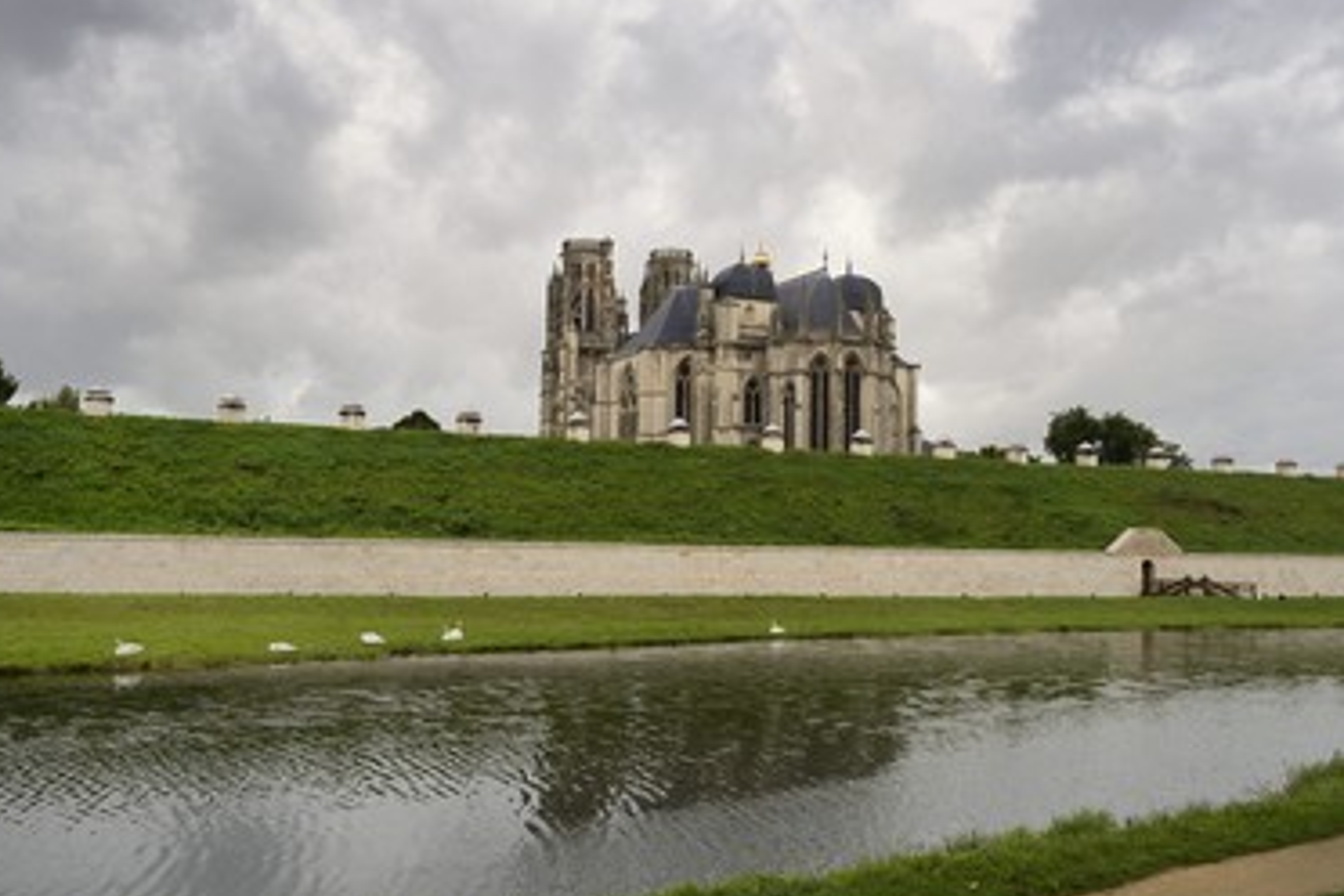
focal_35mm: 35
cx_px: 589
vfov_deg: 37.8
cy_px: 473
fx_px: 1307
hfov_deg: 54.3
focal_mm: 31
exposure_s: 1/200
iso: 200
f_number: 13
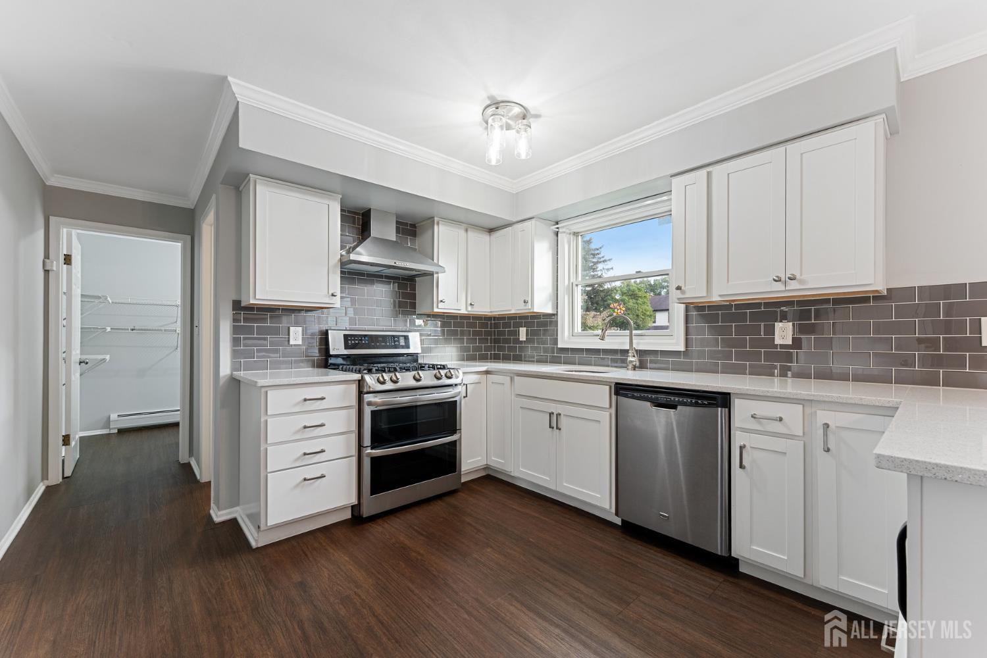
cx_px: 494
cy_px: 329
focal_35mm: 14
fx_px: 384
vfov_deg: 81.2
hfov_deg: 104.3
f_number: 9
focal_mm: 14
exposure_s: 1/1.67
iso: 400
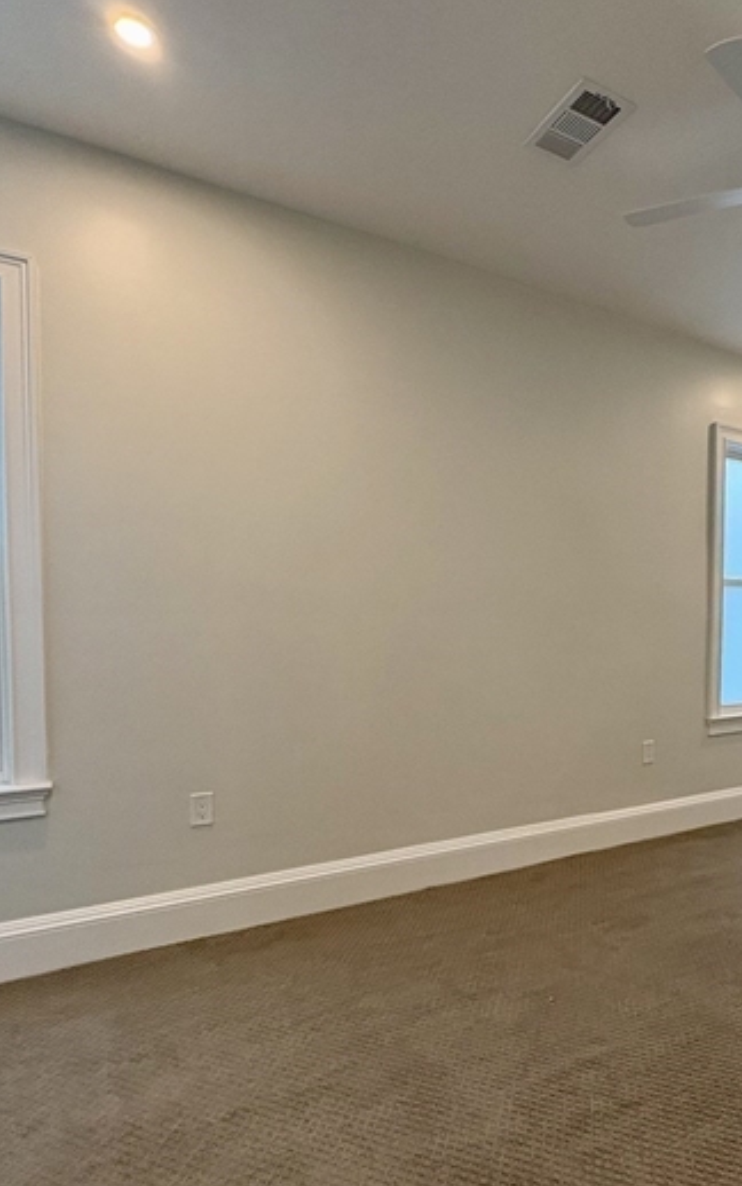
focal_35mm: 22
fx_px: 711
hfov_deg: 52.1
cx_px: 577
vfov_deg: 79.4
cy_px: 655
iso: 320
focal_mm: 2.22
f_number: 2.2
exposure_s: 1/120
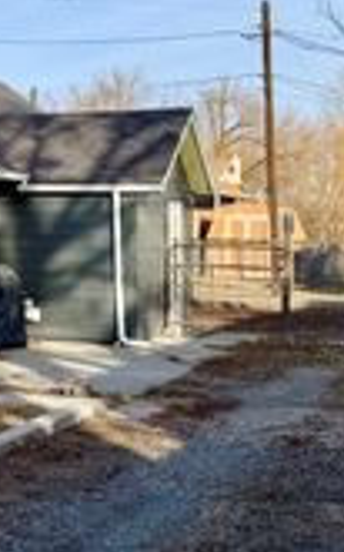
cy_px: 219
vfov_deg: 26.8
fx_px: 1156
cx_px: -100
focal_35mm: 77
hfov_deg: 16.1
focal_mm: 6.76
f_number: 1.78
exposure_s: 1/4049
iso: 80
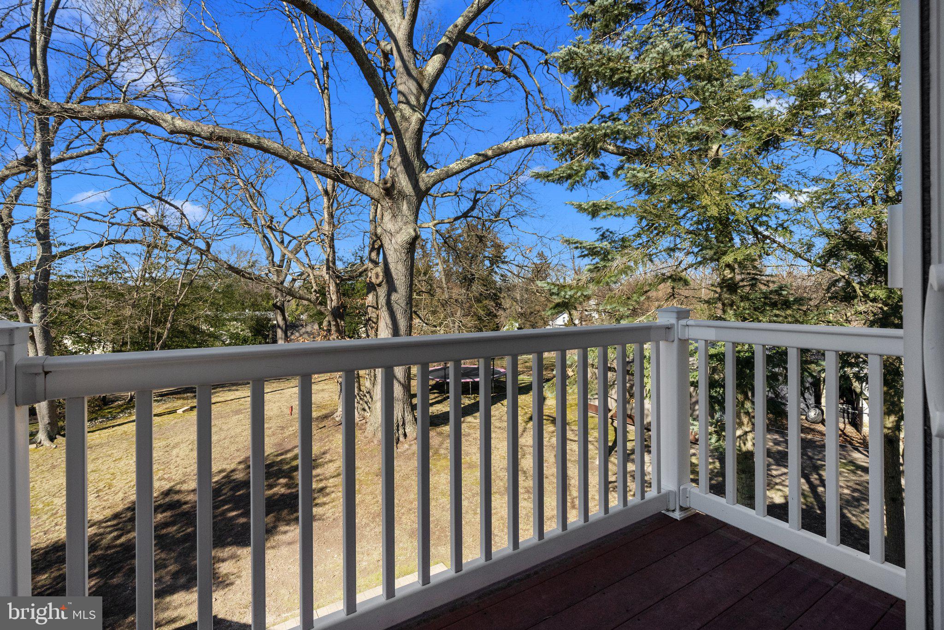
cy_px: 315
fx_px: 420
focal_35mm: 16
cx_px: 472
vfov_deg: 73.8
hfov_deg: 96.7
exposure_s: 1/500
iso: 500
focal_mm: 16
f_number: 11
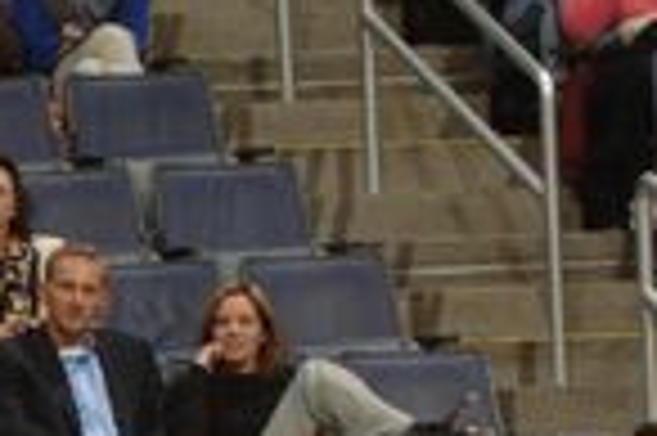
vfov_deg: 2.0
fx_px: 12250
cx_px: -518
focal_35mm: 672
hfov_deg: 3.1
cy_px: 645
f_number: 5.6
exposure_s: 1/250
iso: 200
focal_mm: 102
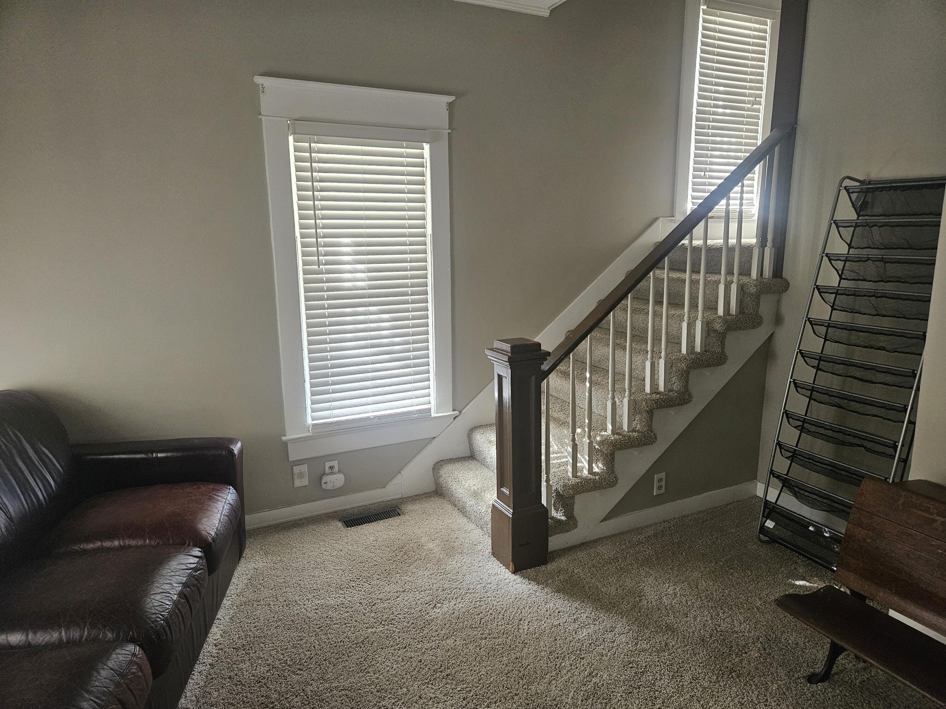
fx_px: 629
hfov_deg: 73.9
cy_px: 354
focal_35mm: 23
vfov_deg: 58.9
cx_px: 473
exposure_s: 1/120
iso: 800
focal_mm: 5.4
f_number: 1.8
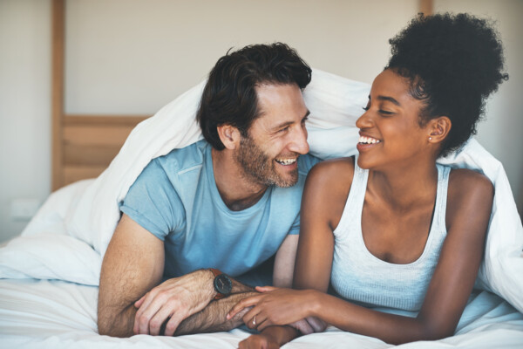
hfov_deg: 39.6
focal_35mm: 50
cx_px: 262
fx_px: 726
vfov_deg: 27.0
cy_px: 174
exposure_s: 1/400
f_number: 2
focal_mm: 50
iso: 100
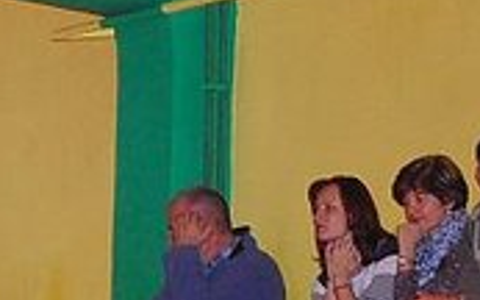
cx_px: -147
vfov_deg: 3.3
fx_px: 5244
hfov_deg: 5.2
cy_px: 521
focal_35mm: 401
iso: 800
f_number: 4.2
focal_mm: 70
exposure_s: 1/125
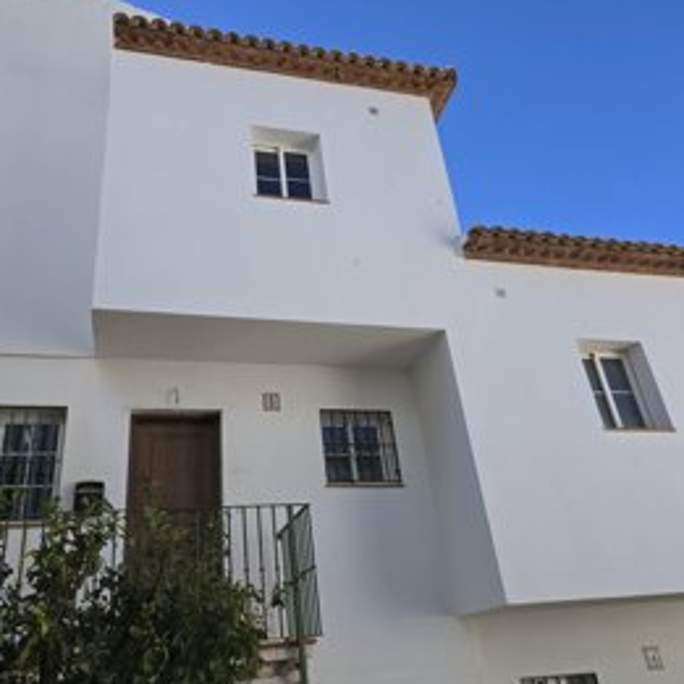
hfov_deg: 57.0
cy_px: 338
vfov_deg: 57.3
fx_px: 626
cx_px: 288
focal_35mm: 28
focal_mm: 6.3
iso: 12
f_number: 1.7
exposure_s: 1/496
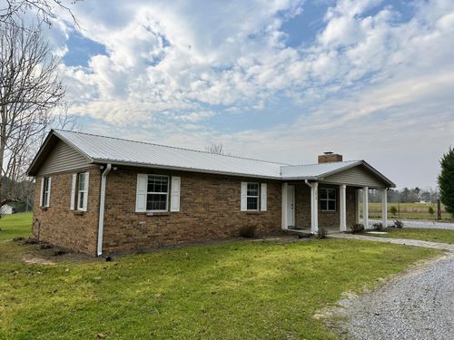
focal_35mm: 24
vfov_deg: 56.8
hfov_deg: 71.6
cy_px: 170
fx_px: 315
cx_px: 227
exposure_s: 1/4016
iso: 80
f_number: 1.78
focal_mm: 6.86
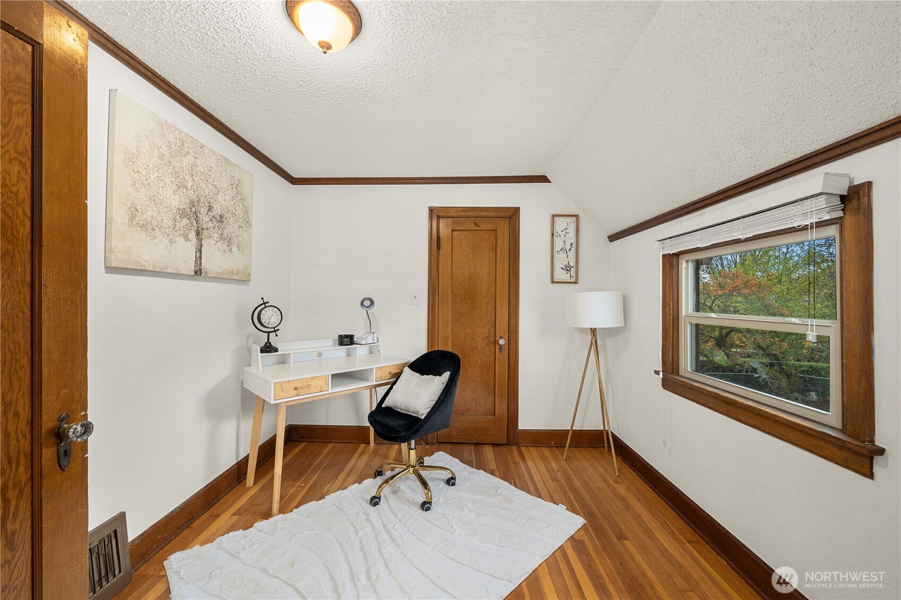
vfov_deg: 85.4
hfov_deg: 108.3
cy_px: 300
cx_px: 450
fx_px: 325
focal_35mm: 13
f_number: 8
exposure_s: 1/15
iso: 2000
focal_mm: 13
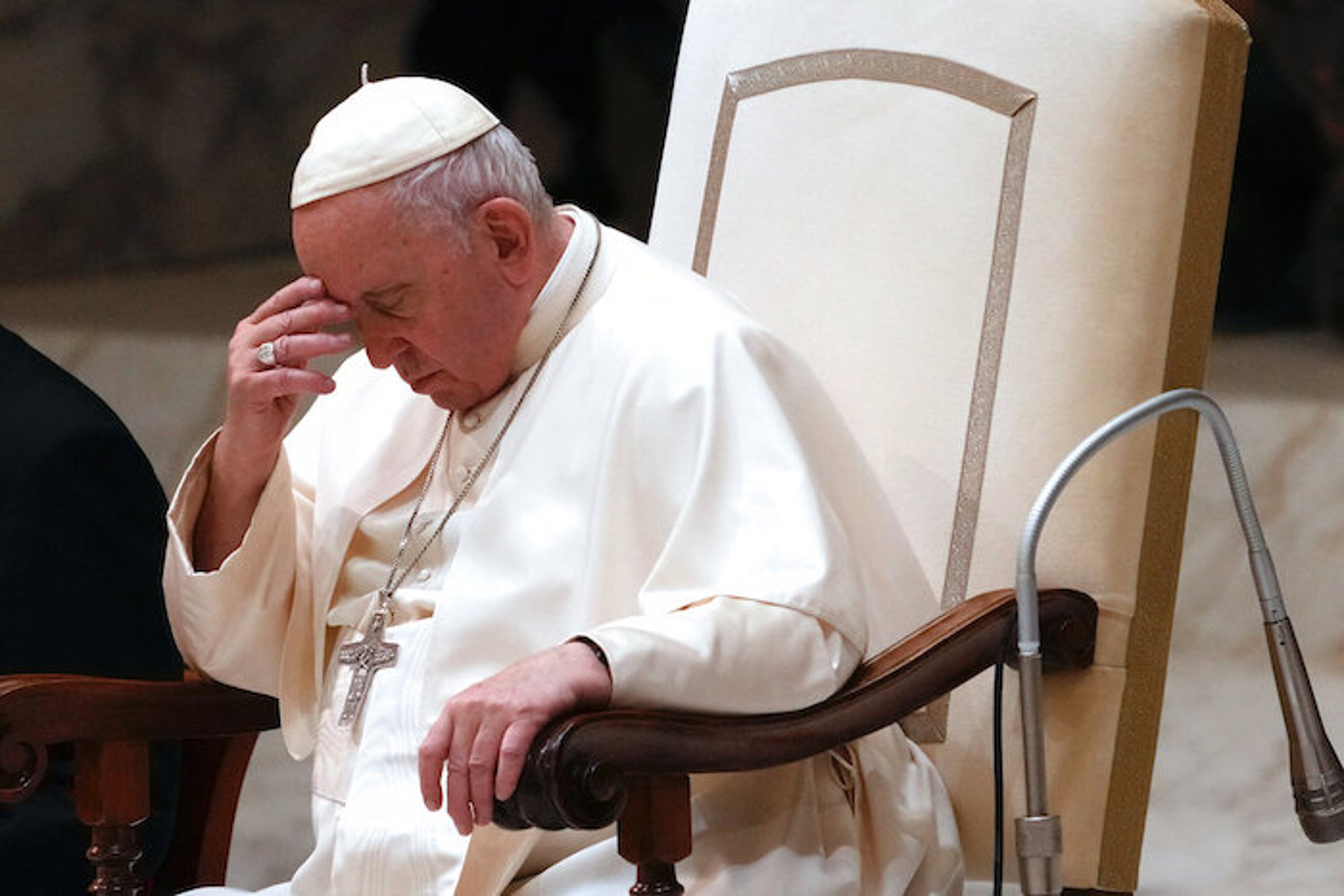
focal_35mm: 600
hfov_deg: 3.4
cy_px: 448
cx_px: 672
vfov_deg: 2.3
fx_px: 22403
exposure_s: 1/640
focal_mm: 600
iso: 4000
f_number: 6.3
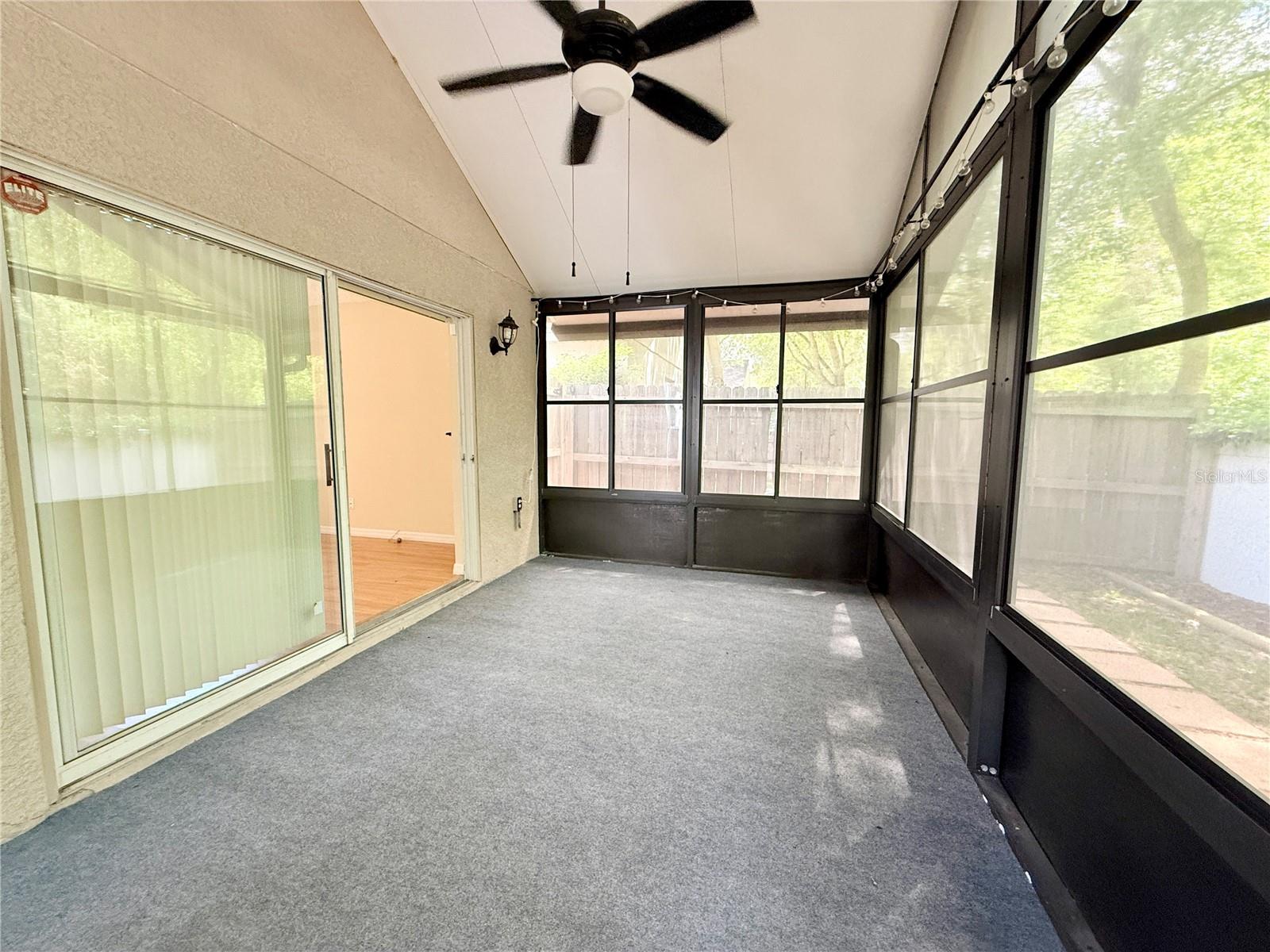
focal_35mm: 14
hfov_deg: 102.1
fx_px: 514
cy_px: 476
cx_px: 635
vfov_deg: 85.7
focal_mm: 2.22
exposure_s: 1/61
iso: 400
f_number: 2.2
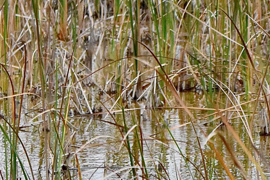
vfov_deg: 1.9
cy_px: 157
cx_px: 88
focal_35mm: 722
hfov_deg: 2.9
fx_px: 5414
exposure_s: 1/3200
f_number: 7.1
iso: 5000
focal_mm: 150
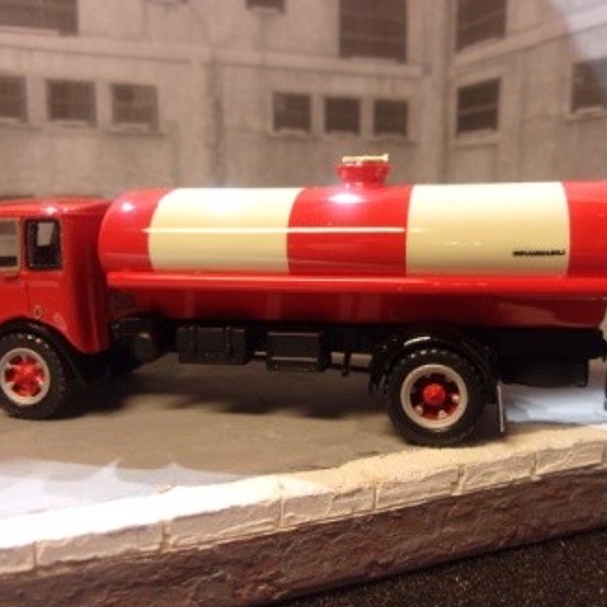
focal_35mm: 34
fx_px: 675
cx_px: 315
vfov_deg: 48.4
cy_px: 300
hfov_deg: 48.4
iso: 107
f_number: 3.9
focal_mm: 5.1
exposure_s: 1/34
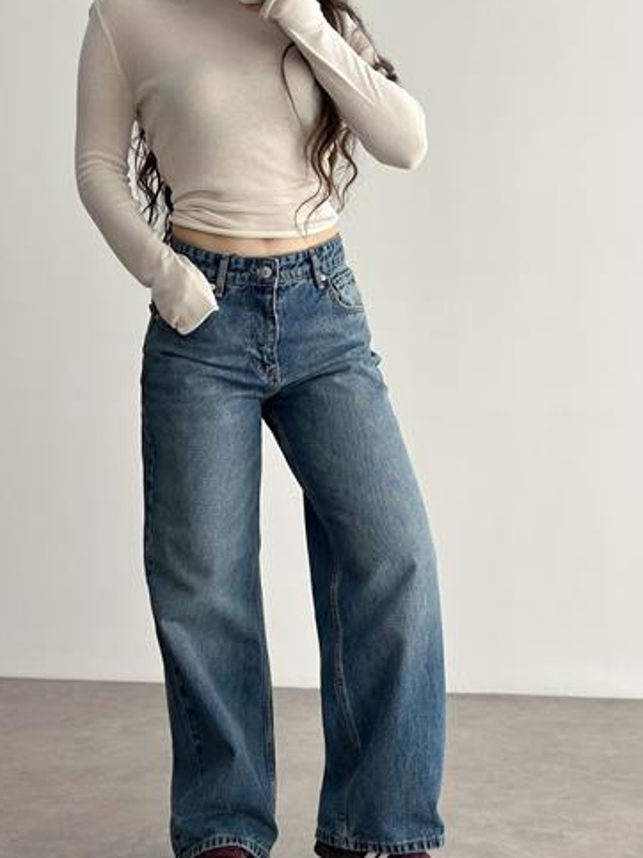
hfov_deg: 27.5
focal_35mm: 53
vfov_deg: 36.2
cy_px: 434
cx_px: 302
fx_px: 1313
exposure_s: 1/800
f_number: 1.8
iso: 80
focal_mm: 6.86
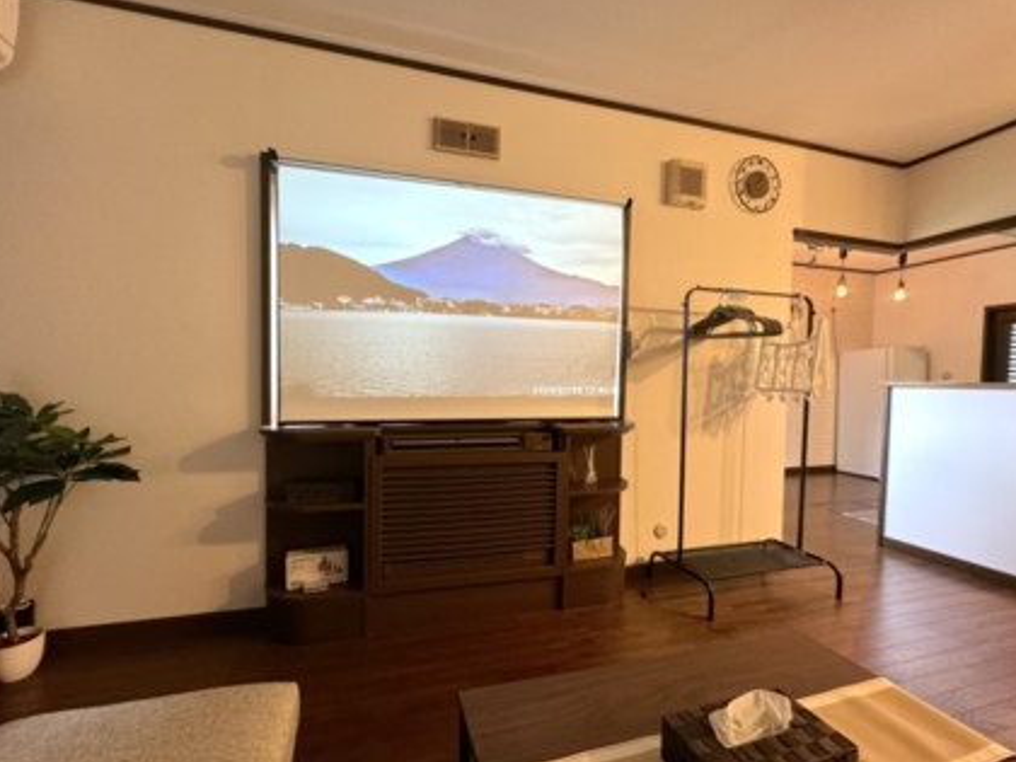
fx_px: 440
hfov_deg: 98.1
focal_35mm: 15
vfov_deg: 81.7
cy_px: 397
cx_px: 486
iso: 500
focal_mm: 2.22
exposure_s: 1/50
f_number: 2.2
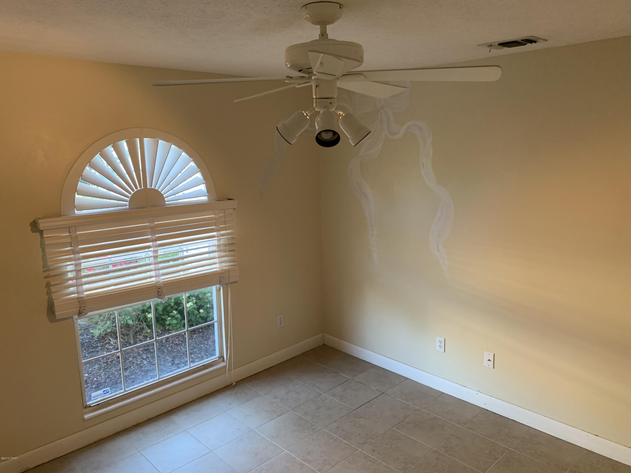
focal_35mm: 26
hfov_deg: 67.3
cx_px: 316
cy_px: 236
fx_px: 474
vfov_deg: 53.1
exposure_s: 1/60
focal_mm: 4.25
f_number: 1.8
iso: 200
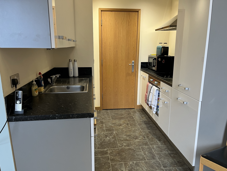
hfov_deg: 67.3
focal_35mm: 26
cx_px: 114
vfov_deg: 53.1
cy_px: 86
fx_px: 170
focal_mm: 5.1
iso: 80
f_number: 1.6
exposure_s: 1/50
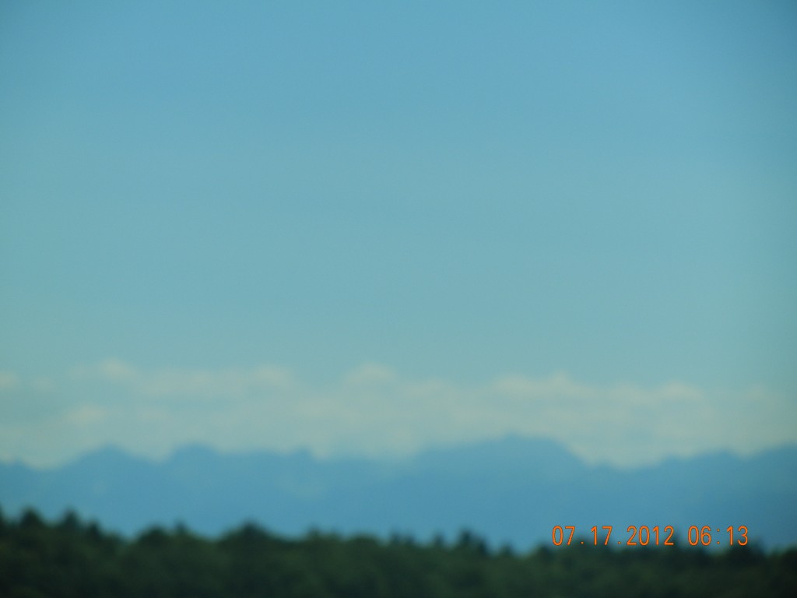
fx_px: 5273
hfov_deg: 8.6
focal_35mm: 229
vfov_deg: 6.5
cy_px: 299
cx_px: 398
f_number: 9.6
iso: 160
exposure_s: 1/338
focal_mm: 41.2
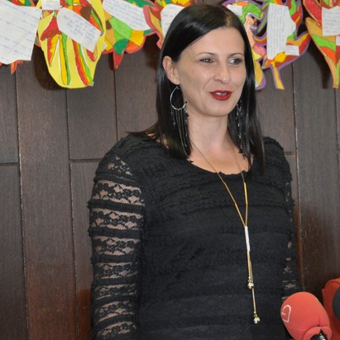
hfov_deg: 9.8
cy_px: 195
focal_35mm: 178
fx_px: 1978
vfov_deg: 9.8
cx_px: 215
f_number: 5
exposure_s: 1/60
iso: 800
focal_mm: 70
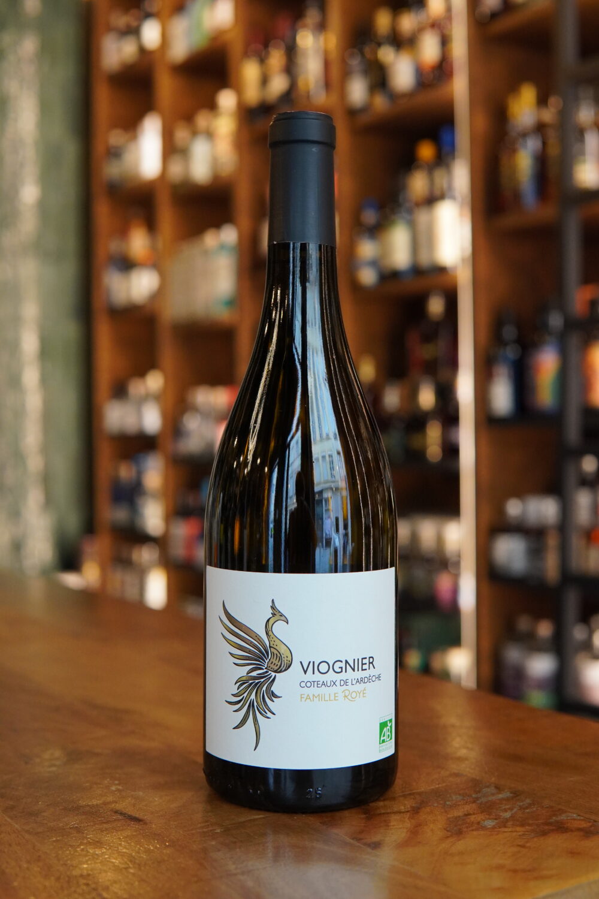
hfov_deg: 29.9
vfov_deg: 43.6
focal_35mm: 45
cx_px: 300
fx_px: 1123
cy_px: 450
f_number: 3.5
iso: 1600
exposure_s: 1/160
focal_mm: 30
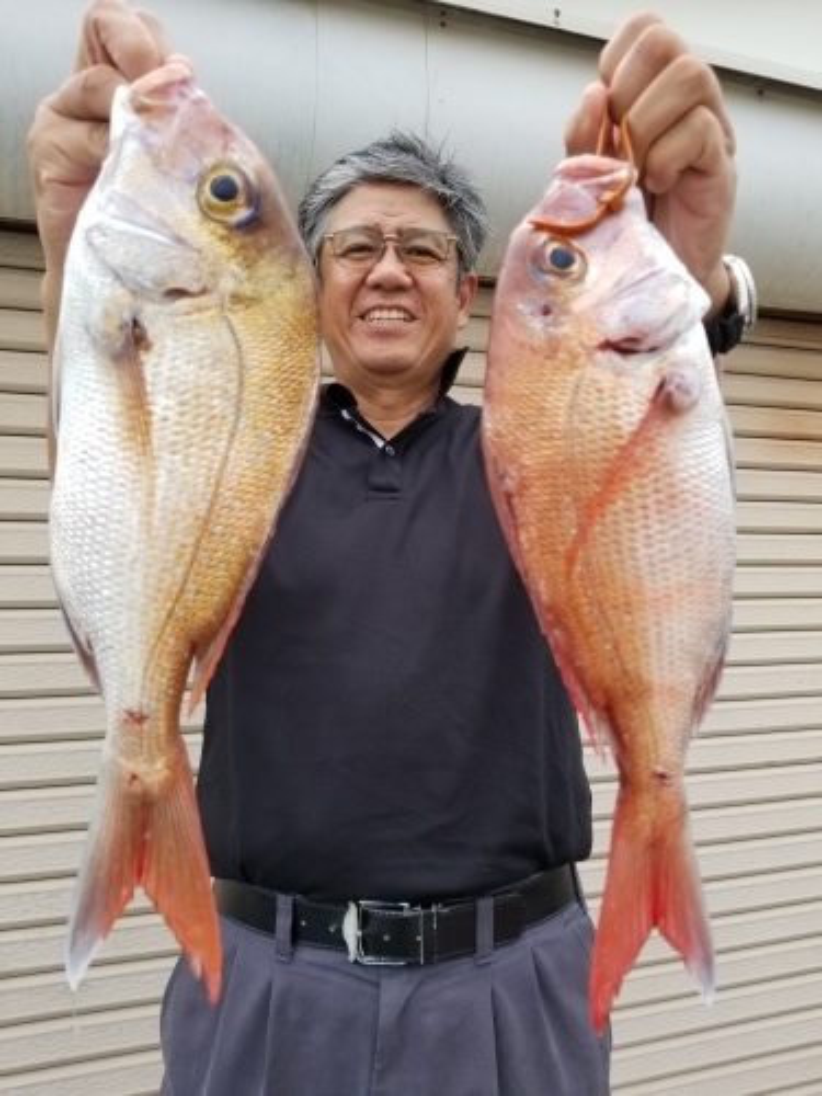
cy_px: 548
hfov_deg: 53.1
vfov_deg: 67.3
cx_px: 411
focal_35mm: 26
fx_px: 823
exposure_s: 1/228
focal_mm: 4.25
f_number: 1.7
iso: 50
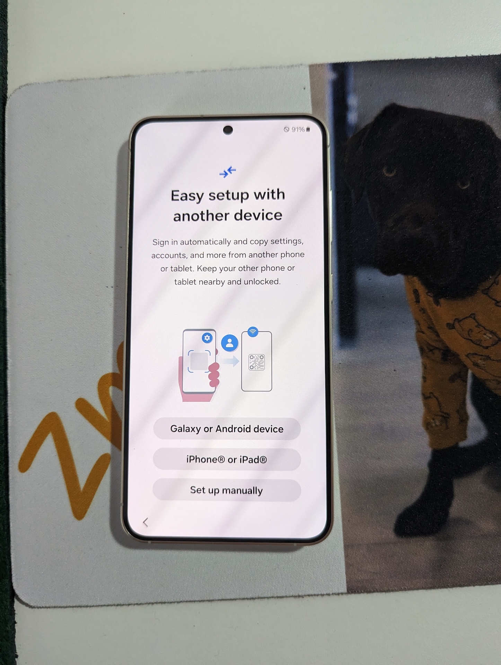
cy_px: 332
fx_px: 462
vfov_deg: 71.5
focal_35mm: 24
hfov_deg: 56.9
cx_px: 250
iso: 1284
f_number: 1.85
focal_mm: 6.81
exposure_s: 1/421
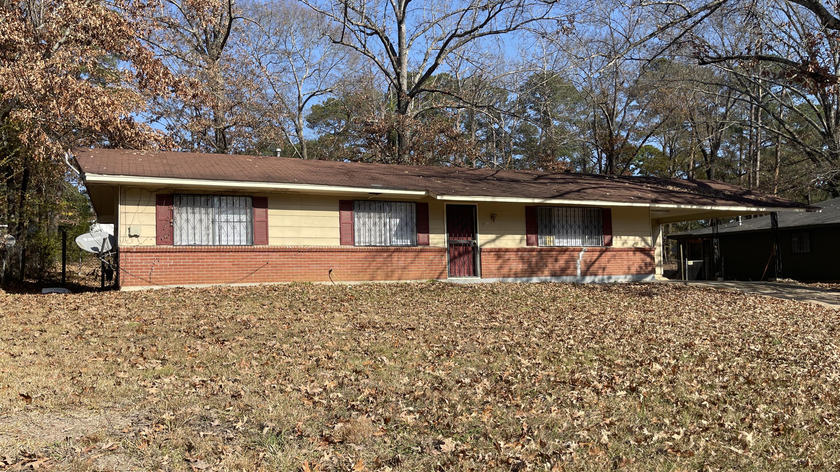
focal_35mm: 28
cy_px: 246
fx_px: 624
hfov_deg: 67.9
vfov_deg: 41.5
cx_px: 427
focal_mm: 5.1
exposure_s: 1/2488
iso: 32
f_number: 1.6
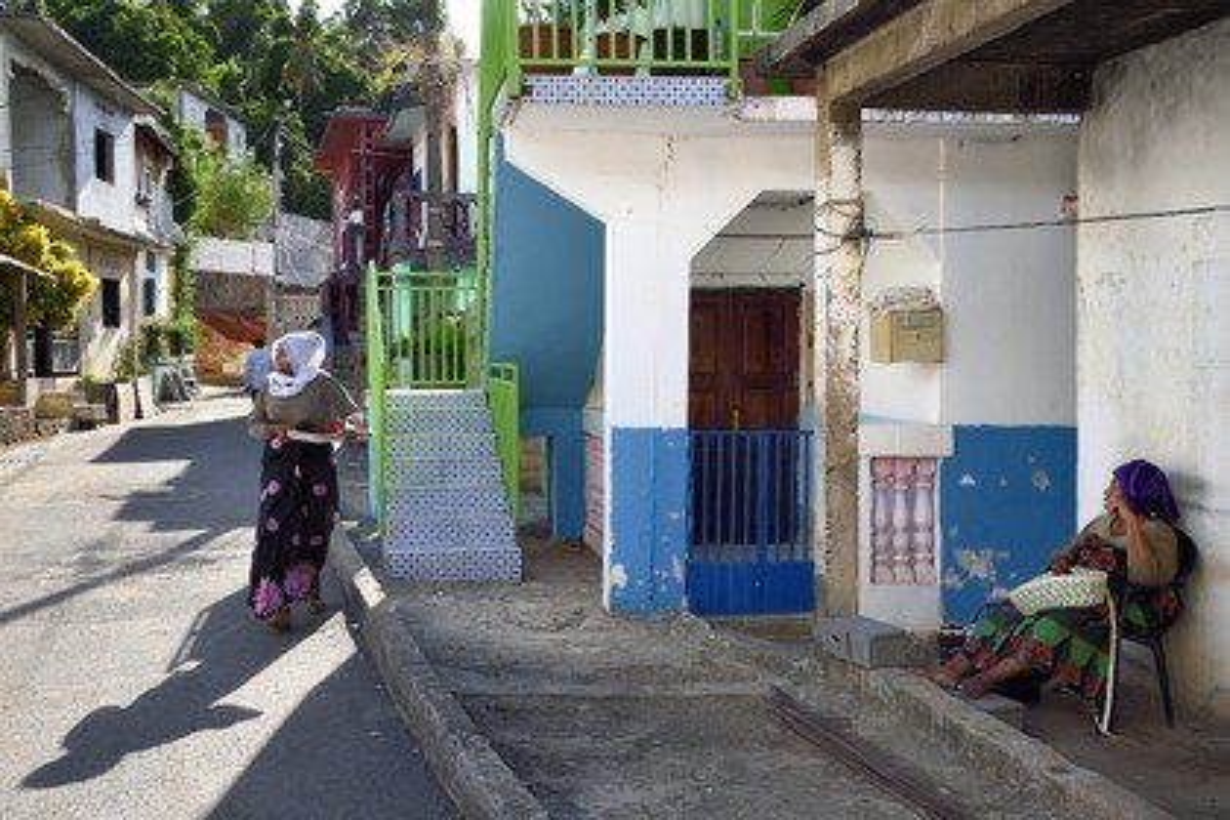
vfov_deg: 33.4
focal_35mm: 40
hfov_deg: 48.5
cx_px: 615
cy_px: 410
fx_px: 1367
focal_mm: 40
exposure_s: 1/100
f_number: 14
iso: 200
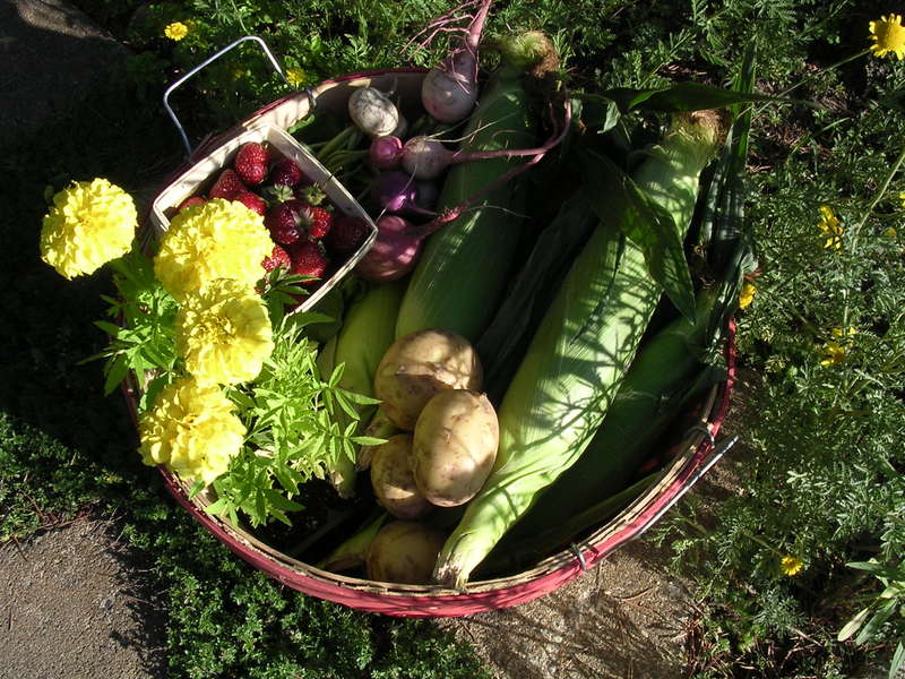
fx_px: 993
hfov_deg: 49.0
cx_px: 452
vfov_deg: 37.7
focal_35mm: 38
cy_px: 340
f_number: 5.6
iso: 100
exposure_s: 1/149
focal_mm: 5.8
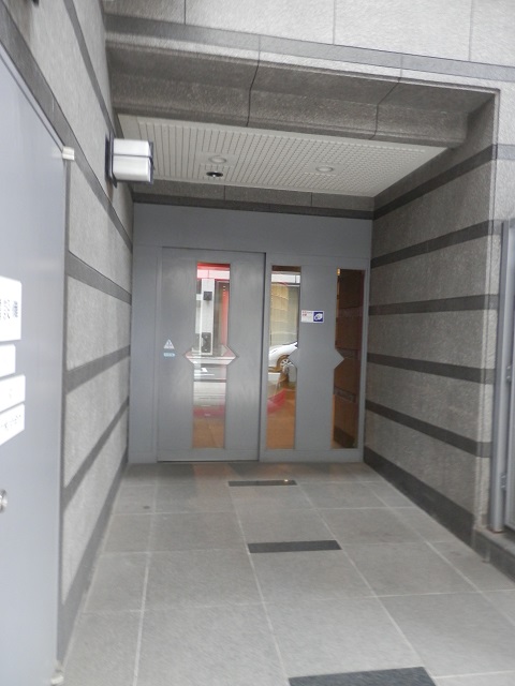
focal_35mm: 25
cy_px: 343
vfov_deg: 69.4
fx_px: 496
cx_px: 258
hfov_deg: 54.9
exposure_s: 1/8
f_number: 3
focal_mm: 4.5
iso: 200
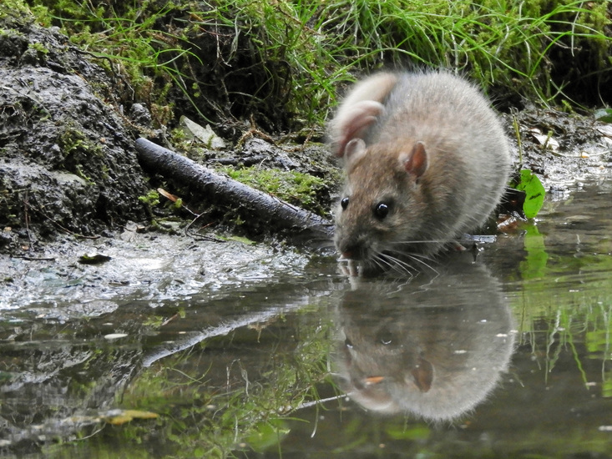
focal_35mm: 220
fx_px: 3890
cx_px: 306
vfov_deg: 6.8
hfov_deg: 9.0
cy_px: 230
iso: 800
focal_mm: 39.4
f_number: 5.3
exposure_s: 1/50
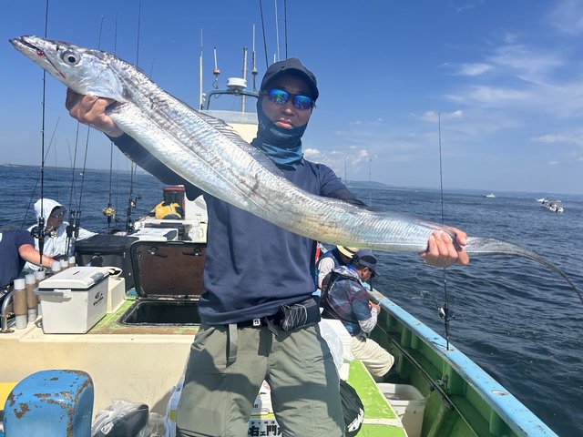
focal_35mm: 26
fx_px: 438
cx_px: 292
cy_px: 218
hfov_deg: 67.3
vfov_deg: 53.1
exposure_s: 1/5882
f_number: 1.5
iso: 50
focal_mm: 5.7
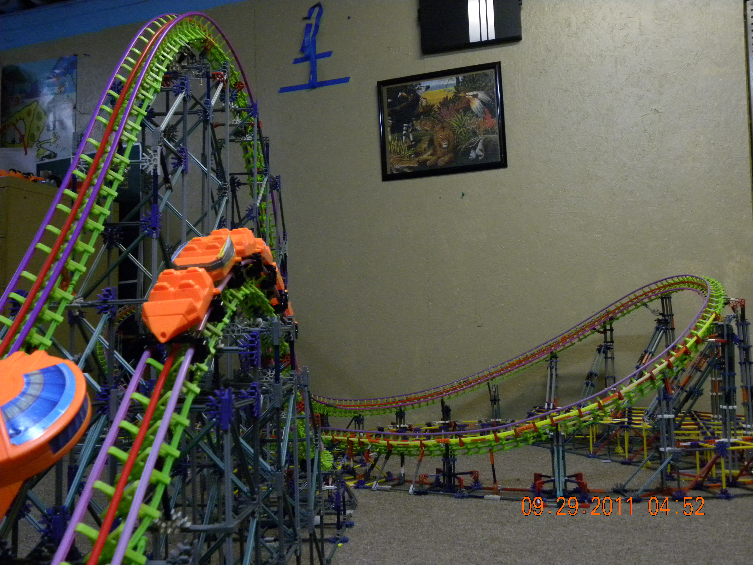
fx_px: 718
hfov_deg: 55.4
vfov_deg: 42.9
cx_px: 376
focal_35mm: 33
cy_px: 282
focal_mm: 5.9
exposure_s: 1/46.8
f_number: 2.8
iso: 400
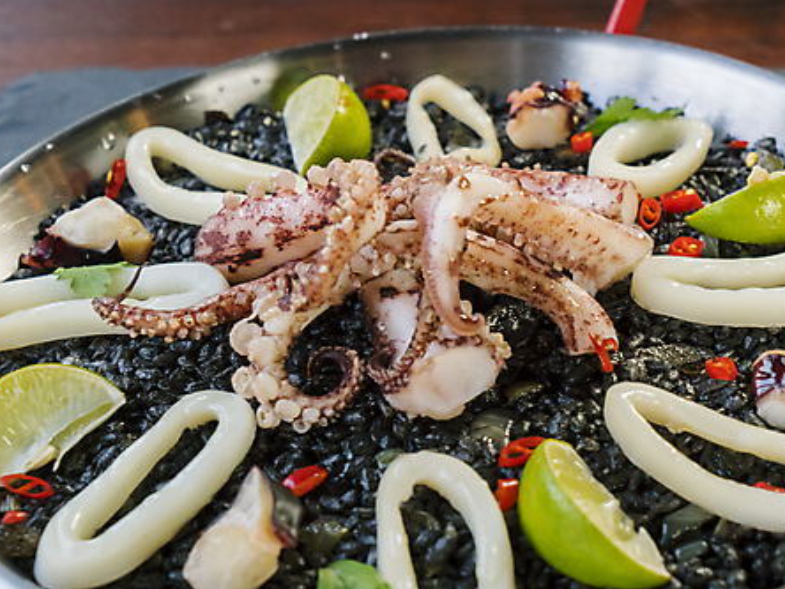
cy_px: 336
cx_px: 479
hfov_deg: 21.5
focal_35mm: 91
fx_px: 2064
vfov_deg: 16.2
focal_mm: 70
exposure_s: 1/80
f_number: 10
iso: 6400
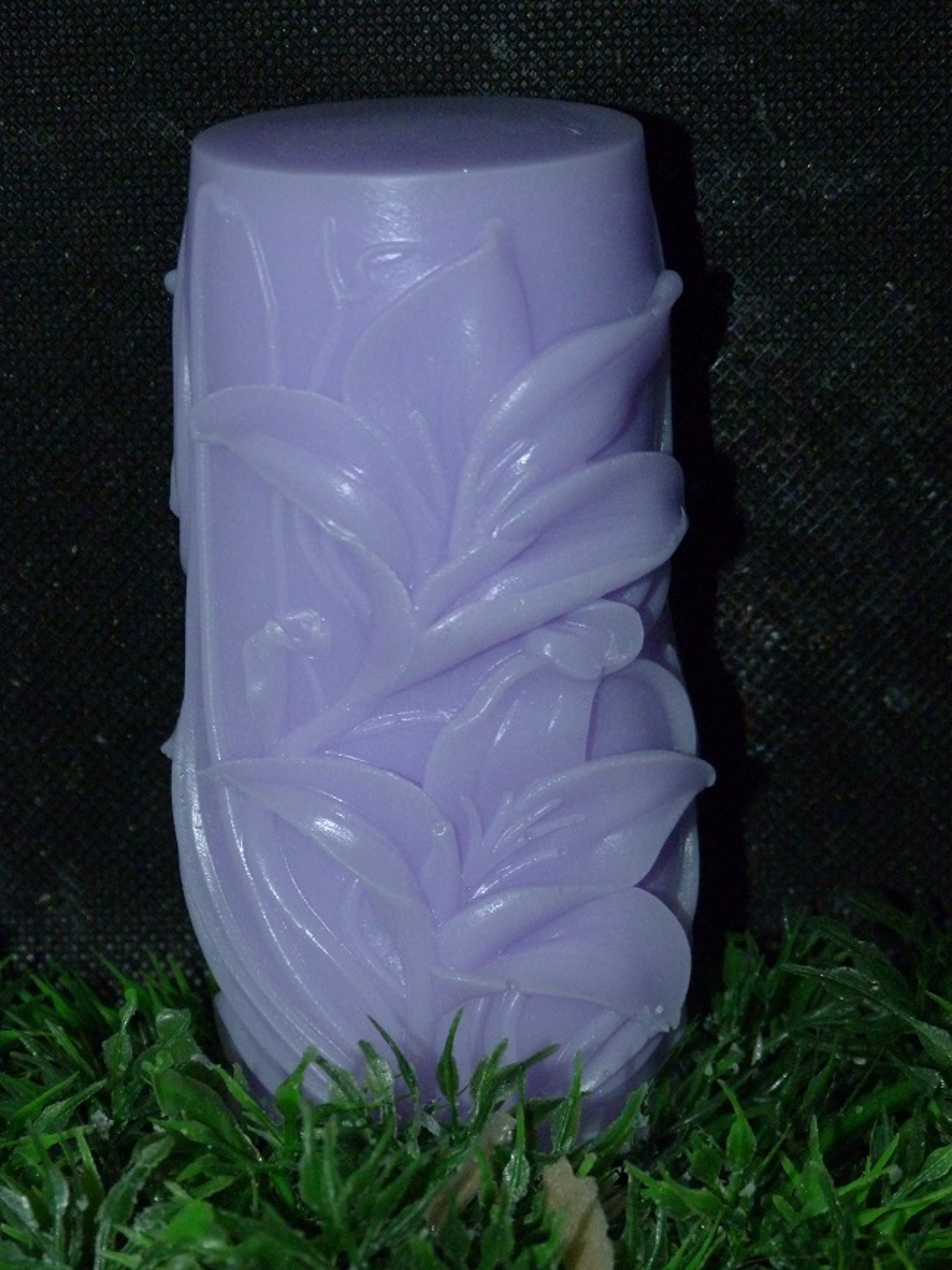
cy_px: 635
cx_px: 476
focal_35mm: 111
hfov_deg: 13.3
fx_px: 4070
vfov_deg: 17.7
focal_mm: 20.1
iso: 400
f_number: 3.5
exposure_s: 1/250
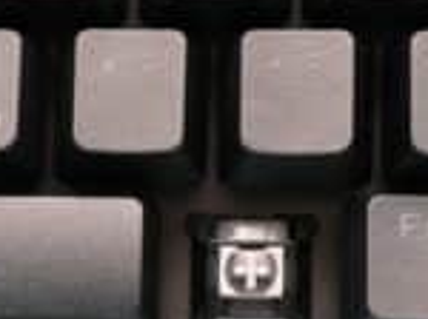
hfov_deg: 10.5
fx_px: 2321
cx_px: 14
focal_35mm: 188
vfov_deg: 7.8
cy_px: 356
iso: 3200
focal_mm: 50
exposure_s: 1/120
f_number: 8
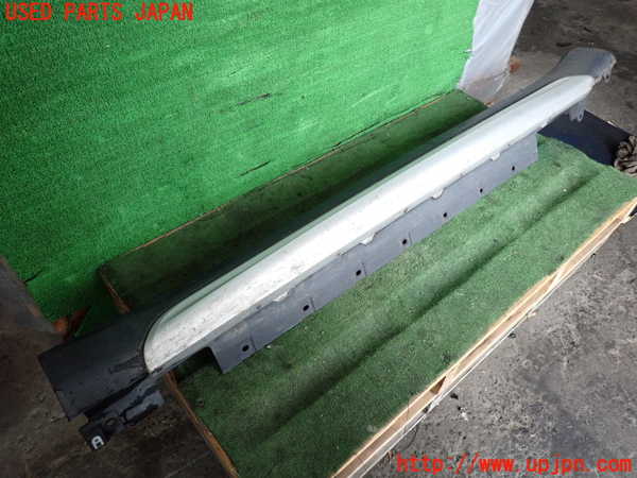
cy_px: 239
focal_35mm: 25
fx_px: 460
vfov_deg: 54.9
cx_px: 318
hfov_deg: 69.4
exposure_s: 1/125
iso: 500
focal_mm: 4.5
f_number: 2
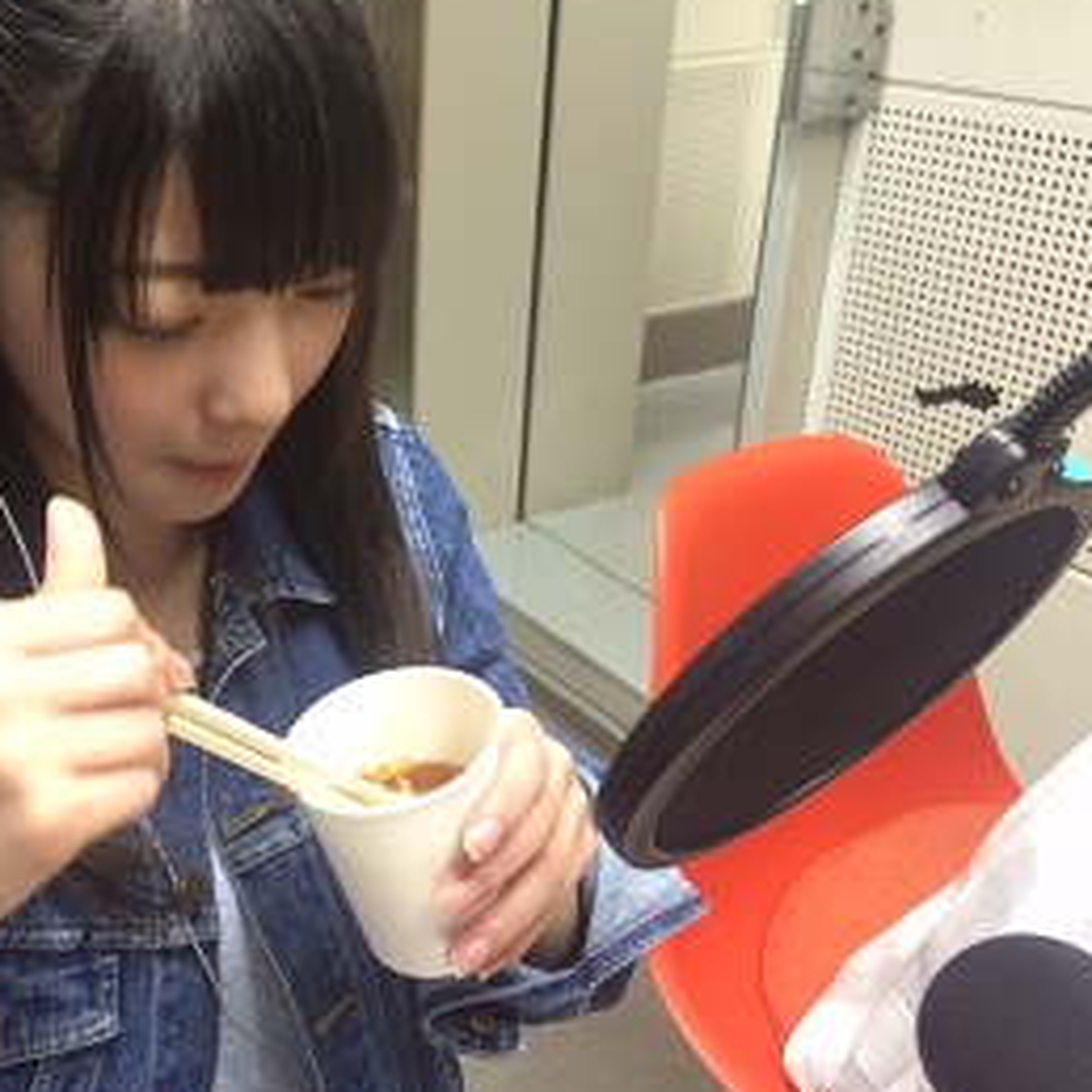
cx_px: 272
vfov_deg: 41.9
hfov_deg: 40.7
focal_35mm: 40
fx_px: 1428
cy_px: 542
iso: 250
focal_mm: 4.15
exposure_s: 1/33
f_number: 2.2
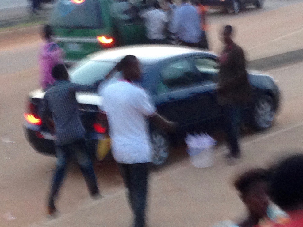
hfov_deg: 17.8
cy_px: 206
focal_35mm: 109
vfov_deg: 13.5
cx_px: 272
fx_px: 954
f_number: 2.4
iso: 160
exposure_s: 1/20
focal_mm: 4.12
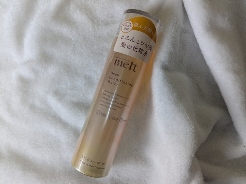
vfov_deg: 51.4
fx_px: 192
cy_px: 92
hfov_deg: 65.3
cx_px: 123
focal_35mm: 27
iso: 132
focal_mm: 4.38
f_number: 1.73
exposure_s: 1/99.9
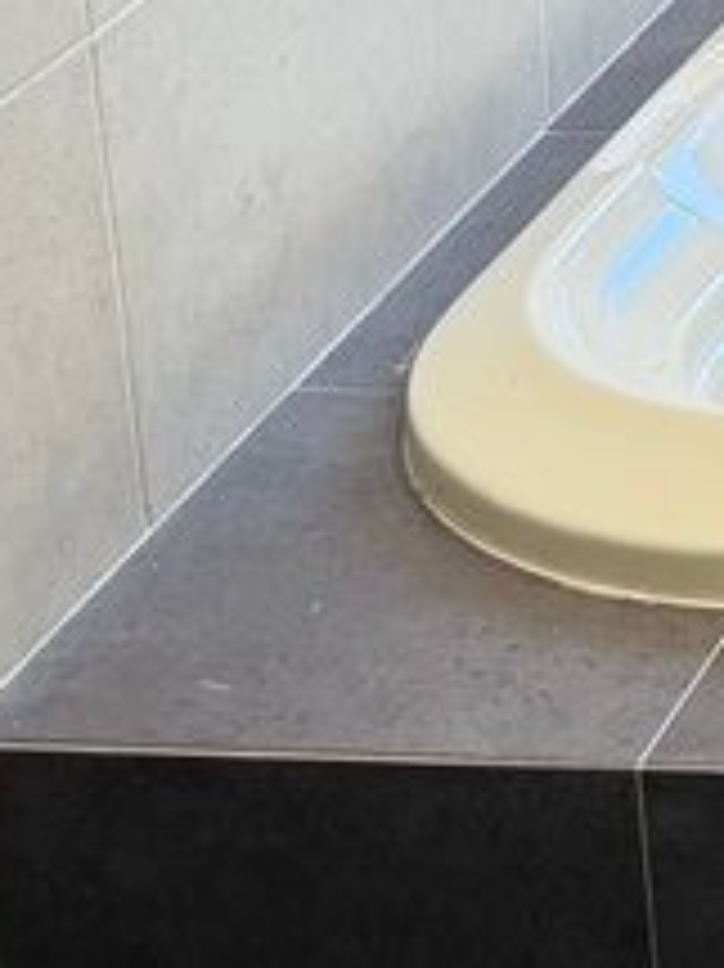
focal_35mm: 134
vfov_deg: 13.8
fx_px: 3741
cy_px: -495
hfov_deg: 9.7
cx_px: 1776
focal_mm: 6.76
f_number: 1.78
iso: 250
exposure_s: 1/60
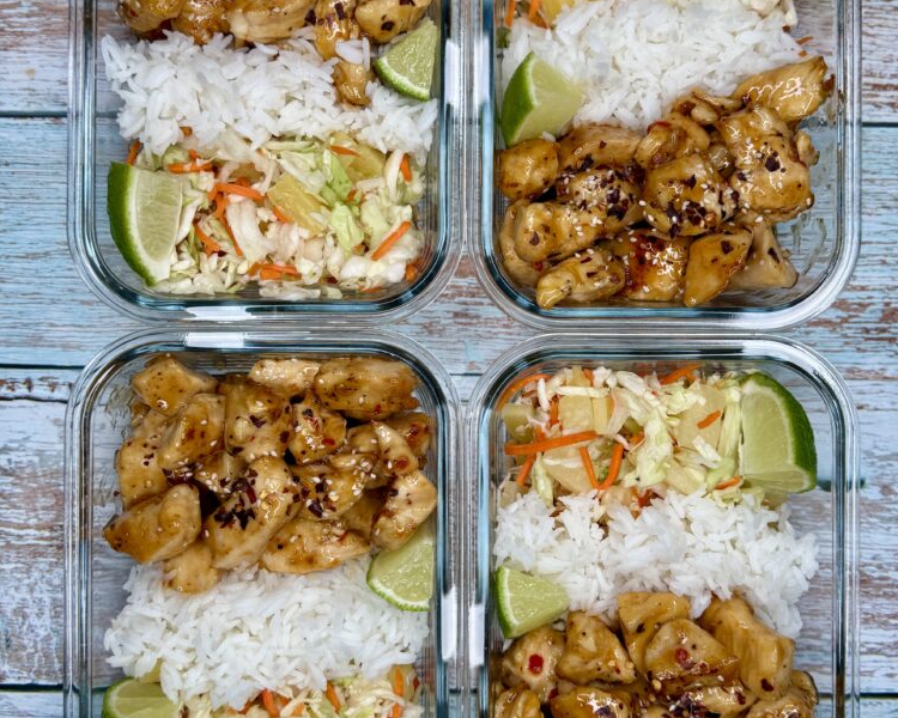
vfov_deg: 45.7
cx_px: 456
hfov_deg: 55.7
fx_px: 850
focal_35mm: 32
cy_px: 322
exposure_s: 1/263
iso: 64
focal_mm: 6.76
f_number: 1.78
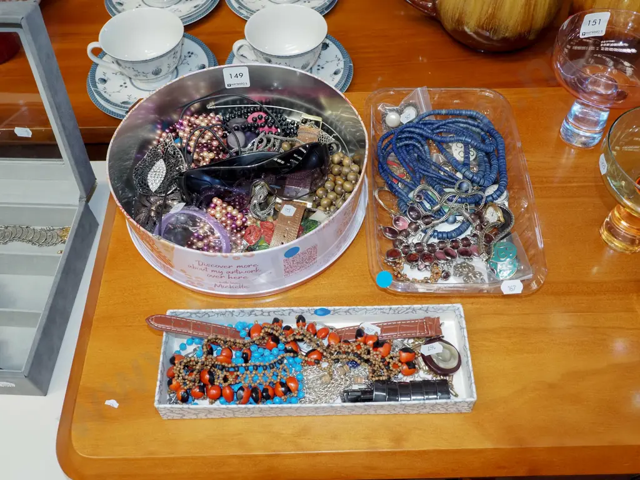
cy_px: 240
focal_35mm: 32
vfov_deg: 44.2
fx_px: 592
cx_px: 320
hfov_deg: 56.8
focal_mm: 16
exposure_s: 1/160
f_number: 5.6
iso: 2500
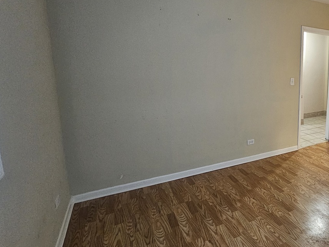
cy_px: 100
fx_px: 209
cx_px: 277
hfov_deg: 66.9
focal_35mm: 22
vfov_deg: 60.6
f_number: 2.2
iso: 640
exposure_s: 1/24
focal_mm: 2.2
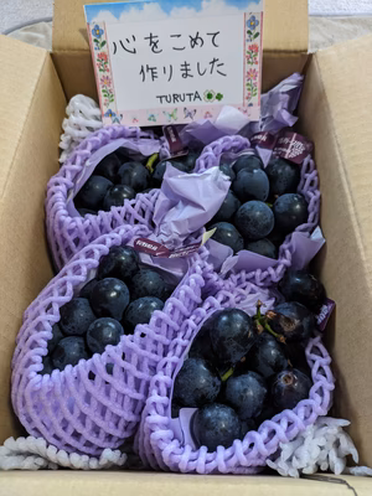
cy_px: 248
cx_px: 186
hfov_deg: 54.9
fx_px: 358
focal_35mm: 25
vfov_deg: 69.4
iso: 164
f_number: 1.89
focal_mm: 5.43
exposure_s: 1/25
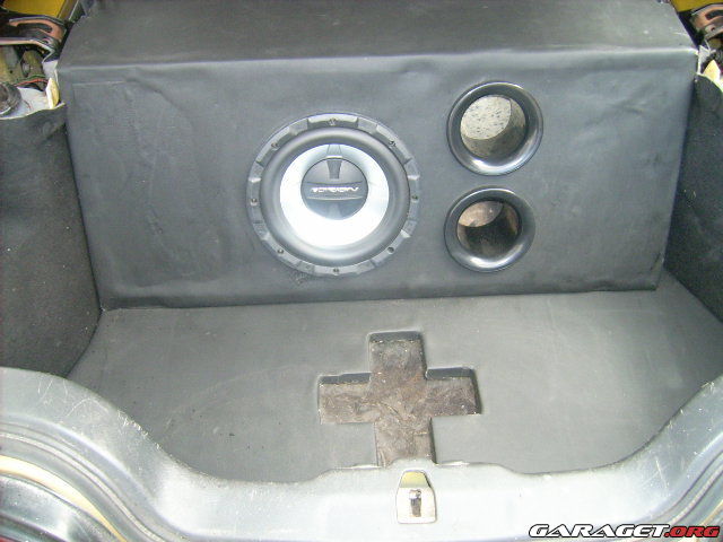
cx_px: 362
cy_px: 271
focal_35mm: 35
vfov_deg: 40.7
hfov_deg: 52.6
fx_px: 731
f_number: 2.8
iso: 100
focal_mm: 5.95
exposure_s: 1/60
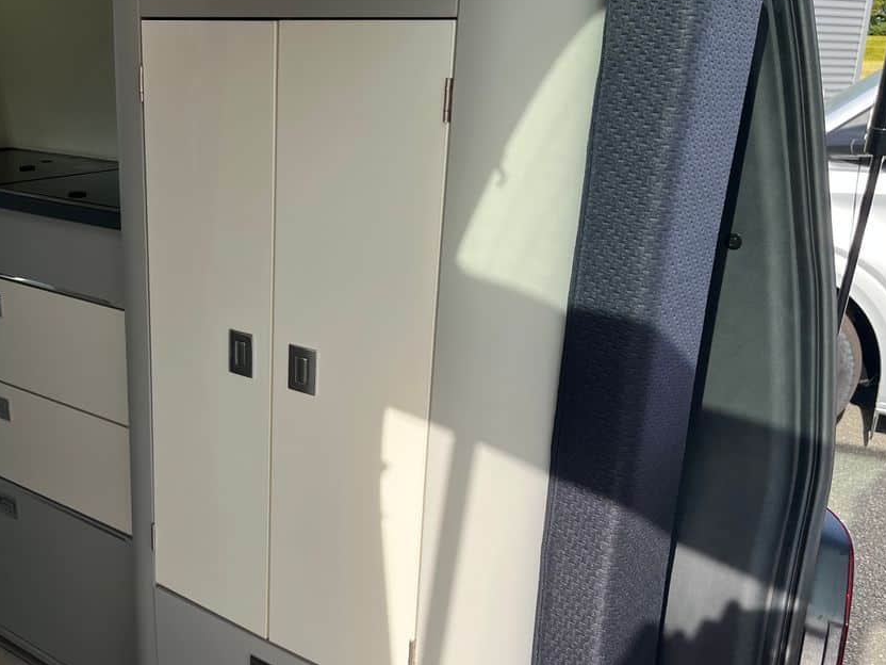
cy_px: 376
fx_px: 1024
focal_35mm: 40
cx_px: 235
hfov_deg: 45.4
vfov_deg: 35.9
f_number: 1.6
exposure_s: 1/1309
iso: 50
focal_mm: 5.1
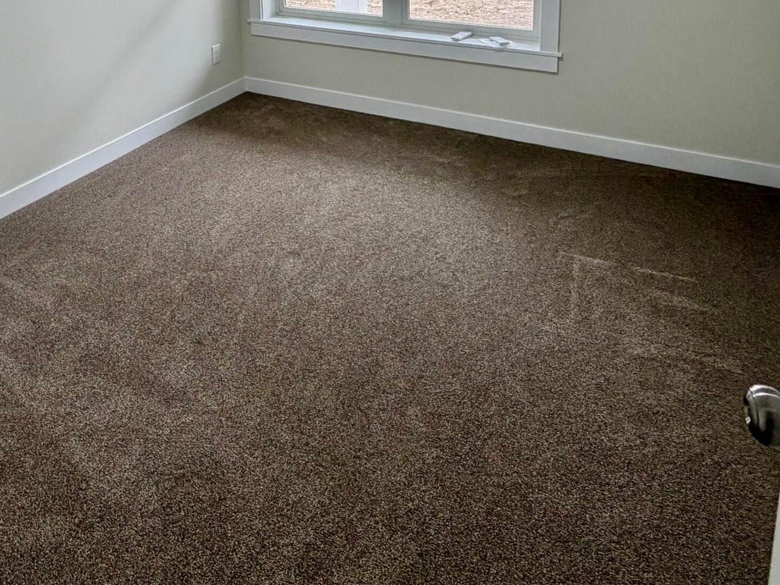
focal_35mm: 29
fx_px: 653
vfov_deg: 41.4
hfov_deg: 61.0
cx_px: 301
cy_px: -10
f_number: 2.2
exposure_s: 1/120
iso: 250
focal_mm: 2.22
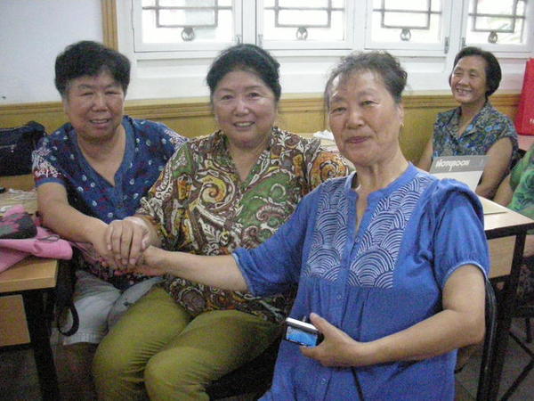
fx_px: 540
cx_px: 267
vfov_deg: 40.7
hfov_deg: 52.6
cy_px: 200
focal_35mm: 35
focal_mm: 5.8
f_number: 2.8
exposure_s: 1/61
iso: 1600
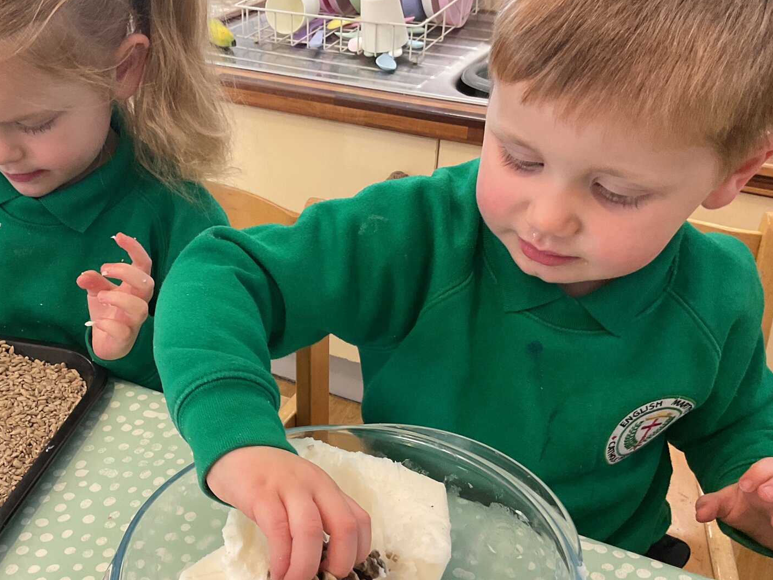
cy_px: 353
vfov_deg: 34.2
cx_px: 268
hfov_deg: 44.2
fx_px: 938
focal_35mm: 42
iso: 125
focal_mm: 3
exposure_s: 1/60
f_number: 1.8
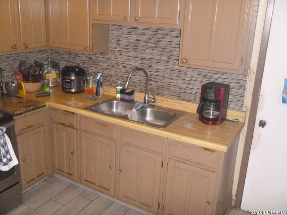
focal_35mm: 36
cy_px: 108
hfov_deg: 51.4
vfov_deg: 39.7
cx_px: 144
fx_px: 298
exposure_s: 1/60
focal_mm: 6.4
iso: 1250
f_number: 4.4
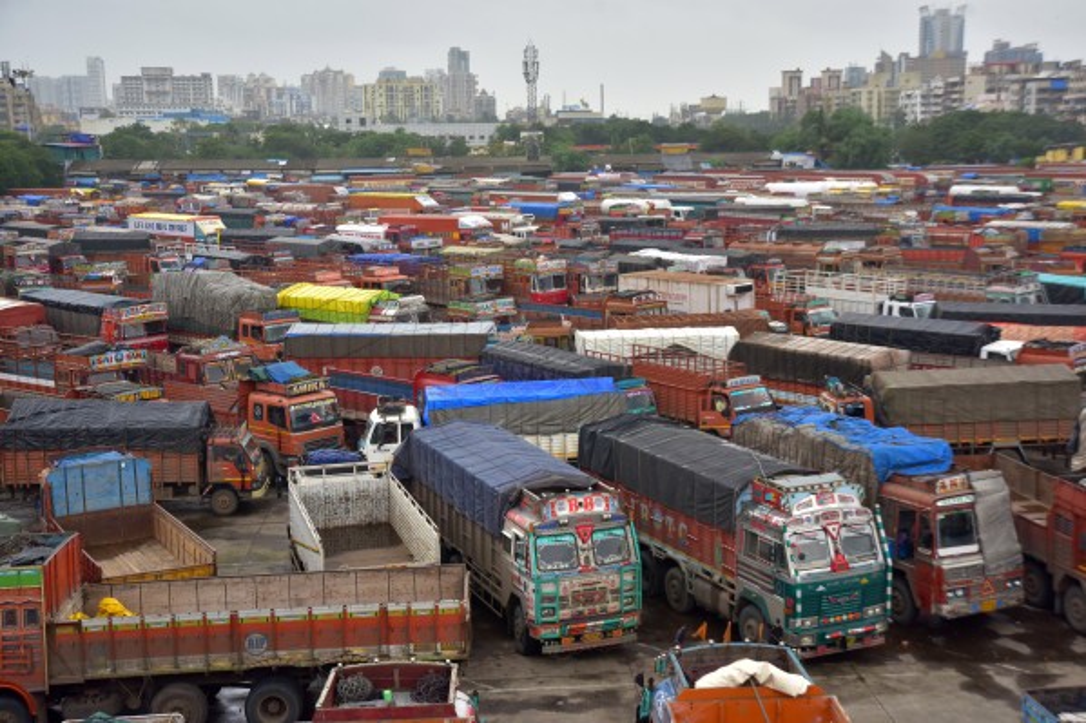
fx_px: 1508
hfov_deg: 39.6
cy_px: 362
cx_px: 543
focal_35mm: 50
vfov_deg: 27.0
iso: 640
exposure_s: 1/1000
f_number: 6.3
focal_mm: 50
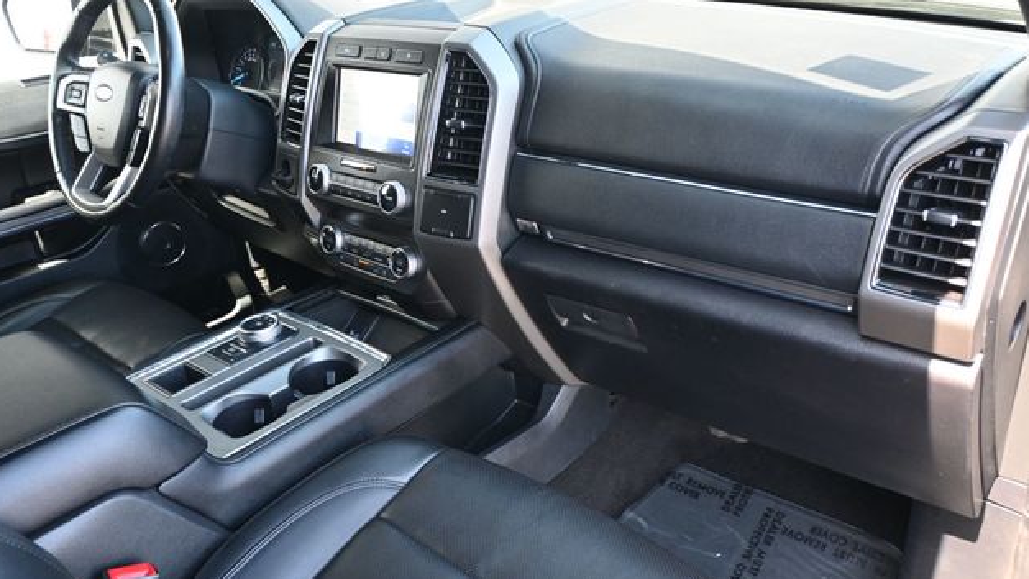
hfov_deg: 62.2
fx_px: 853
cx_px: 517
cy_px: 295
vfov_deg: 37.5
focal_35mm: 31
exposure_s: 1/125
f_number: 3.8
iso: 1100
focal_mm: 19.5
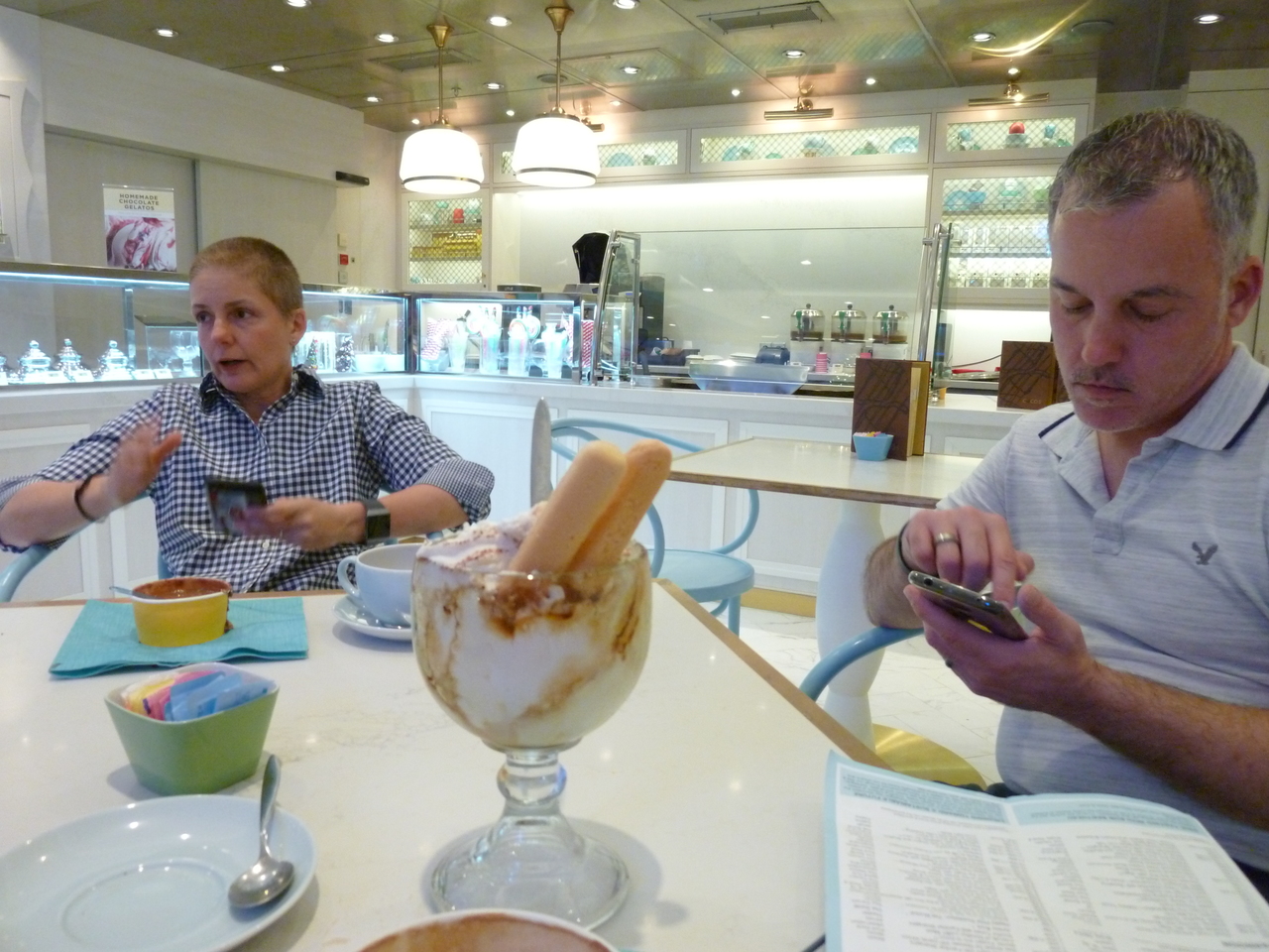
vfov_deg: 54.9
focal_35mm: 25
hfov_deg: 69.4
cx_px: 634
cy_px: 476
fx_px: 916
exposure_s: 1/25
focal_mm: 4.5
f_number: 3.3
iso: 400
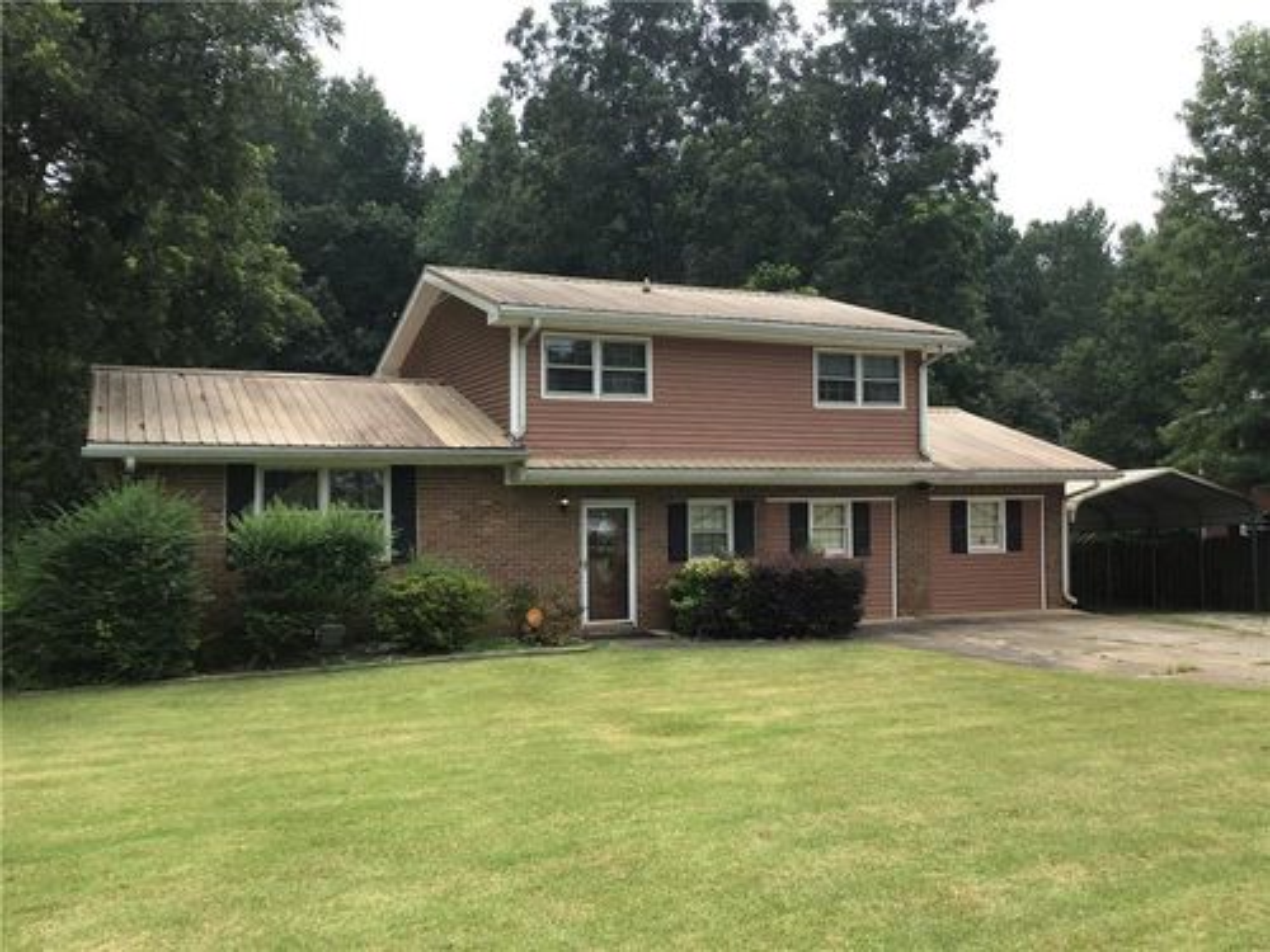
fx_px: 1137
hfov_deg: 58.4
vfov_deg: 45.4
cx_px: 635
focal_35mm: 31
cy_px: 476
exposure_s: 1/668
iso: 25
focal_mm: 3.3
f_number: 2.4
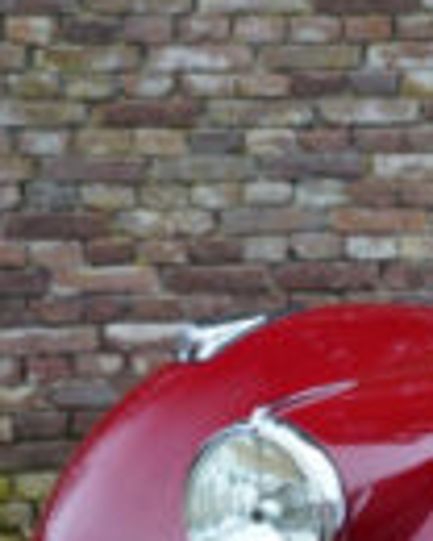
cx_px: 1008
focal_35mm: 240
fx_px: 3847
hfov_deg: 6.2
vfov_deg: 8.0
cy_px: 412
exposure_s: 1/60
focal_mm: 55.5
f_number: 5.6
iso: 500
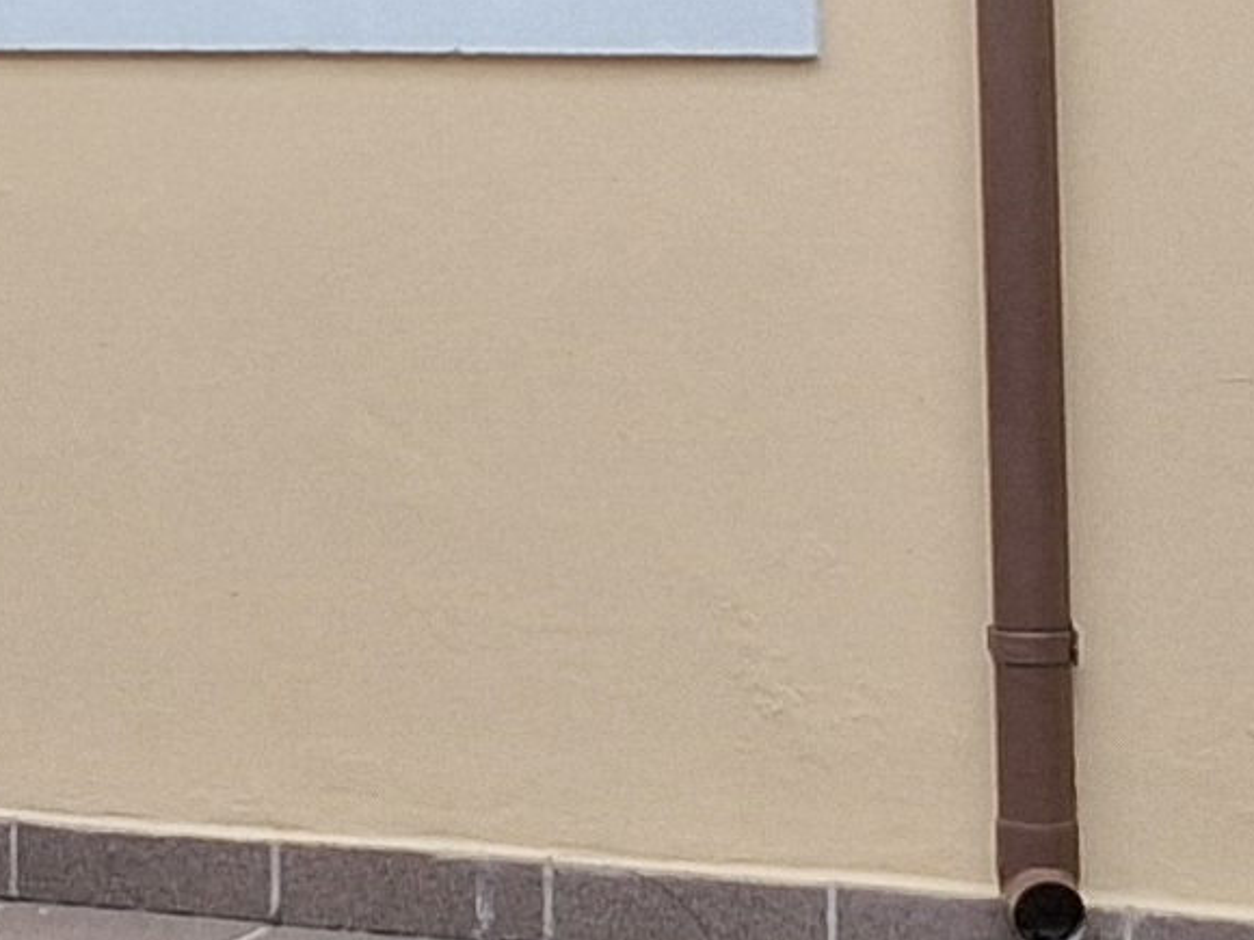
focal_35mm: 183
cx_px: 22
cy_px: -160
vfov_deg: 8.0
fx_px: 6629
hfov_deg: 10.7
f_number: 1.8
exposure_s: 1/100
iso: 25
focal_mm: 3.98
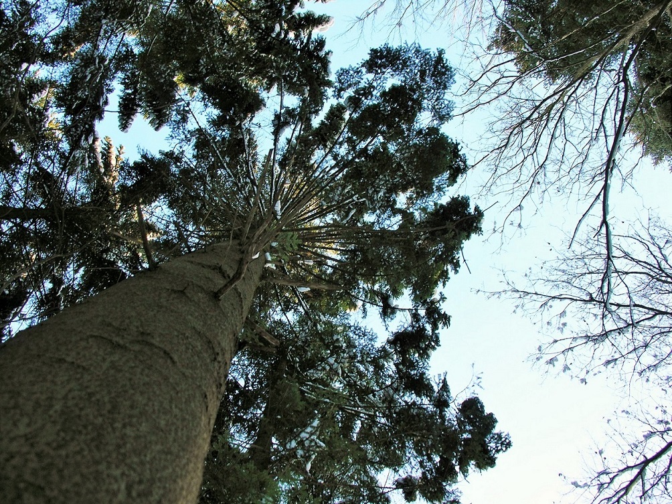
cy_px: 252
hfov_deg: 52.6
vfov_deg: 40.7
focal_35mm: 35
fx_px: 679
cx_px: 336
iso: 50
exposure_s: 1/53
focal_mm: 8.9
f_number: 3.2
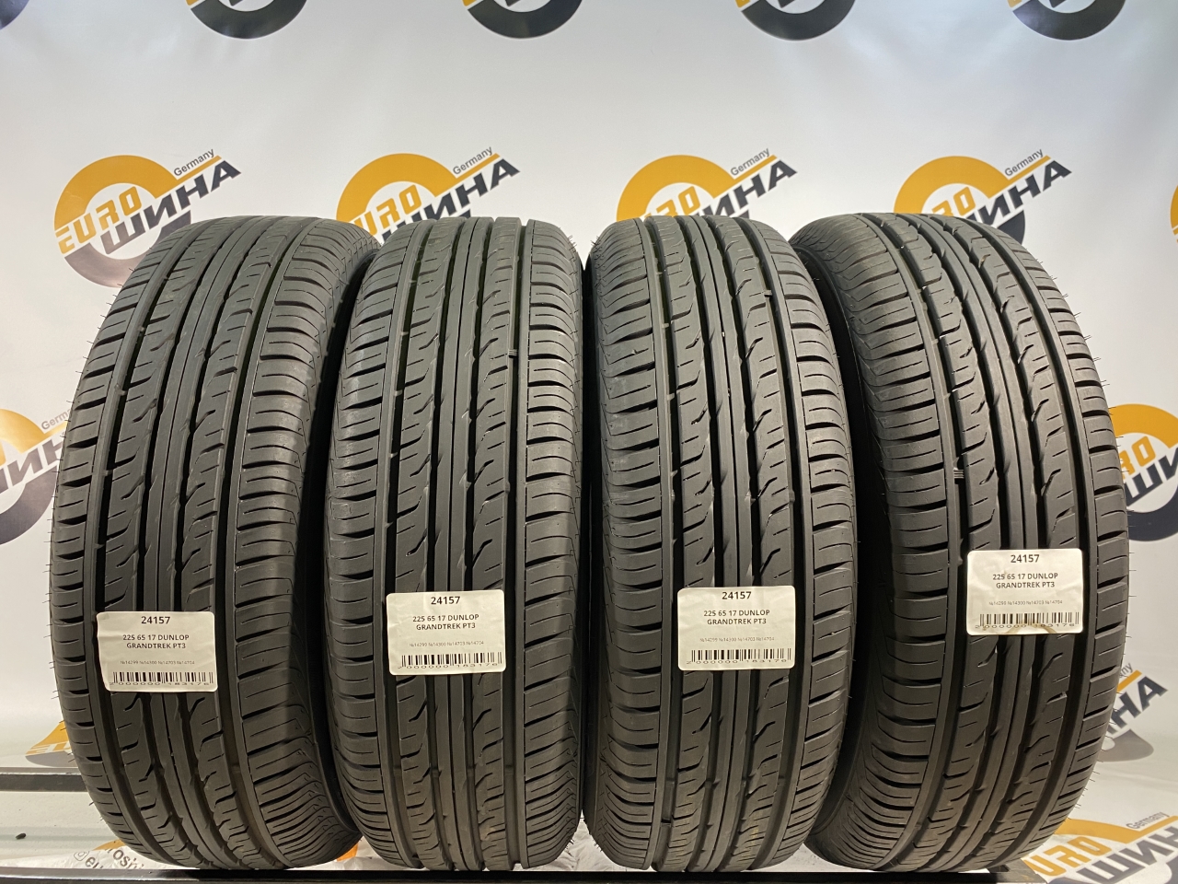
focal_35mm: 26
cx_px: 589
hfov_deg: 67.3
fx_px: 885
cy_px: 442
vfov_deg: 53.1
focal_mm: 4.25
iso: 64
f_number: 1.8
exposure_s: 1/50
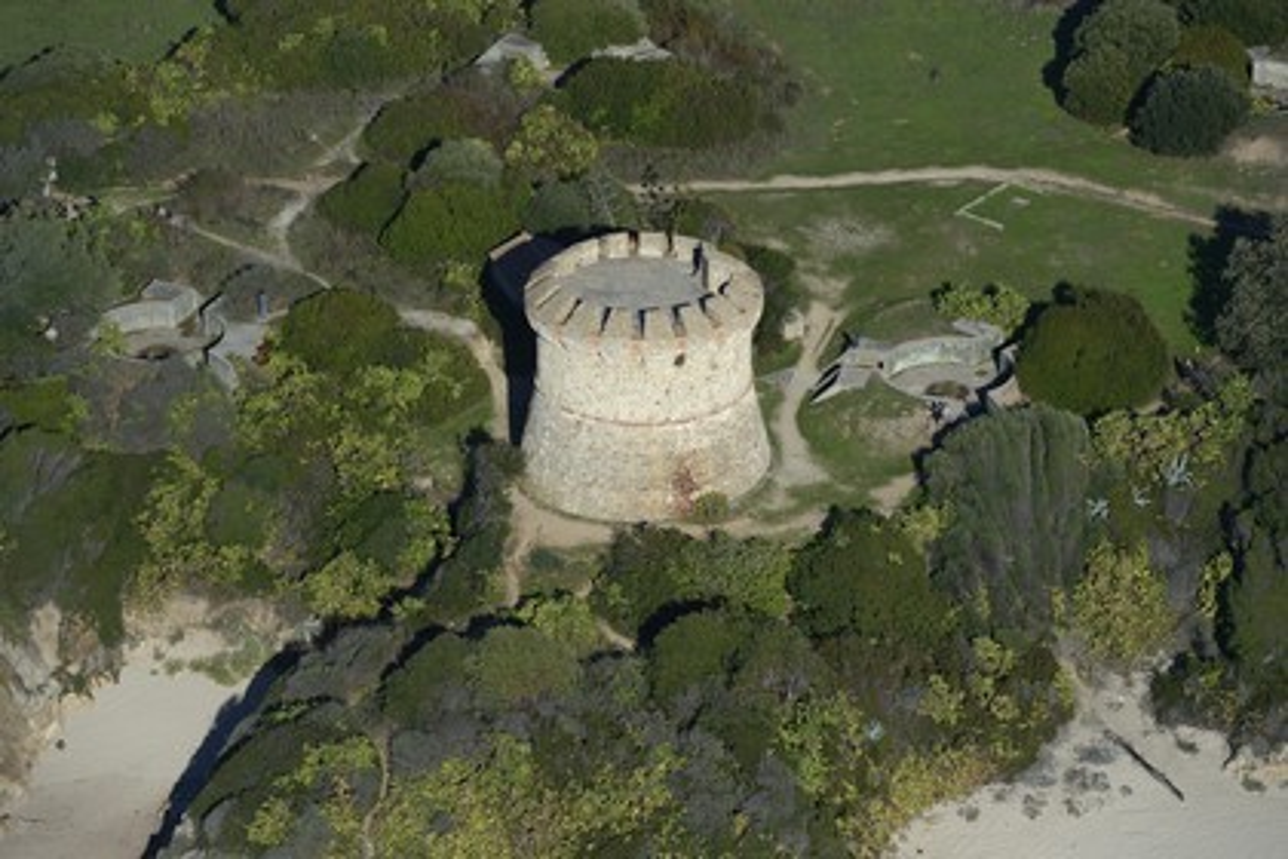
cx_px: 644
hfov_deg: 10.3
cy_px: 430
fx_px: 7155
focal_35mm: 200
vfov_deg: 6.9
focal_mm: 200
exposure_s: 1/1000
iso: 400
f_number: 9
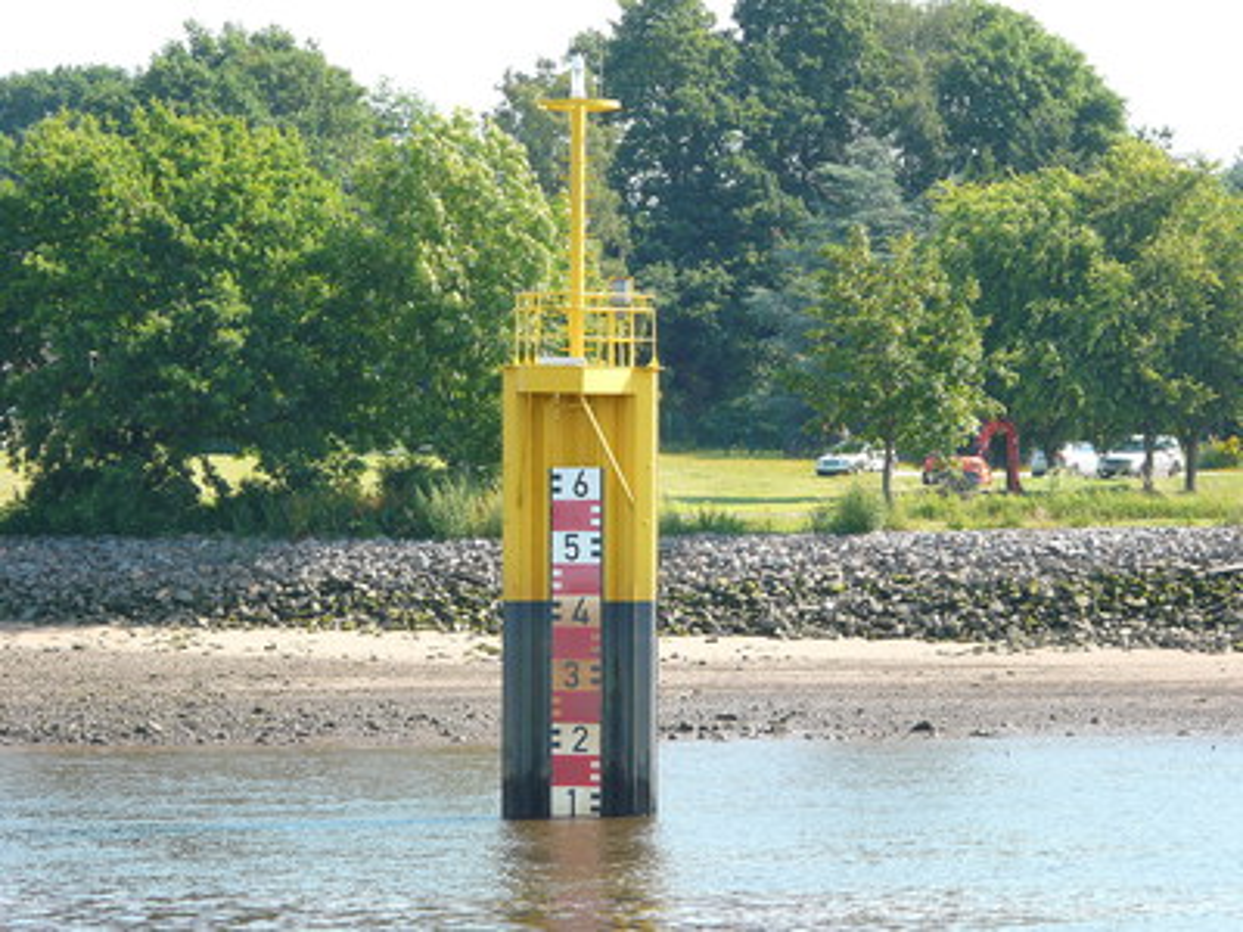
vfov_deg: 8.1
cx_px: 622
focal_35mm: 183
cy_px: 466
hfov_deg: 10.8
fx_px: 6571
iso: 100
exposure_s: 1/250
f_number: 4
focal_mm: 30
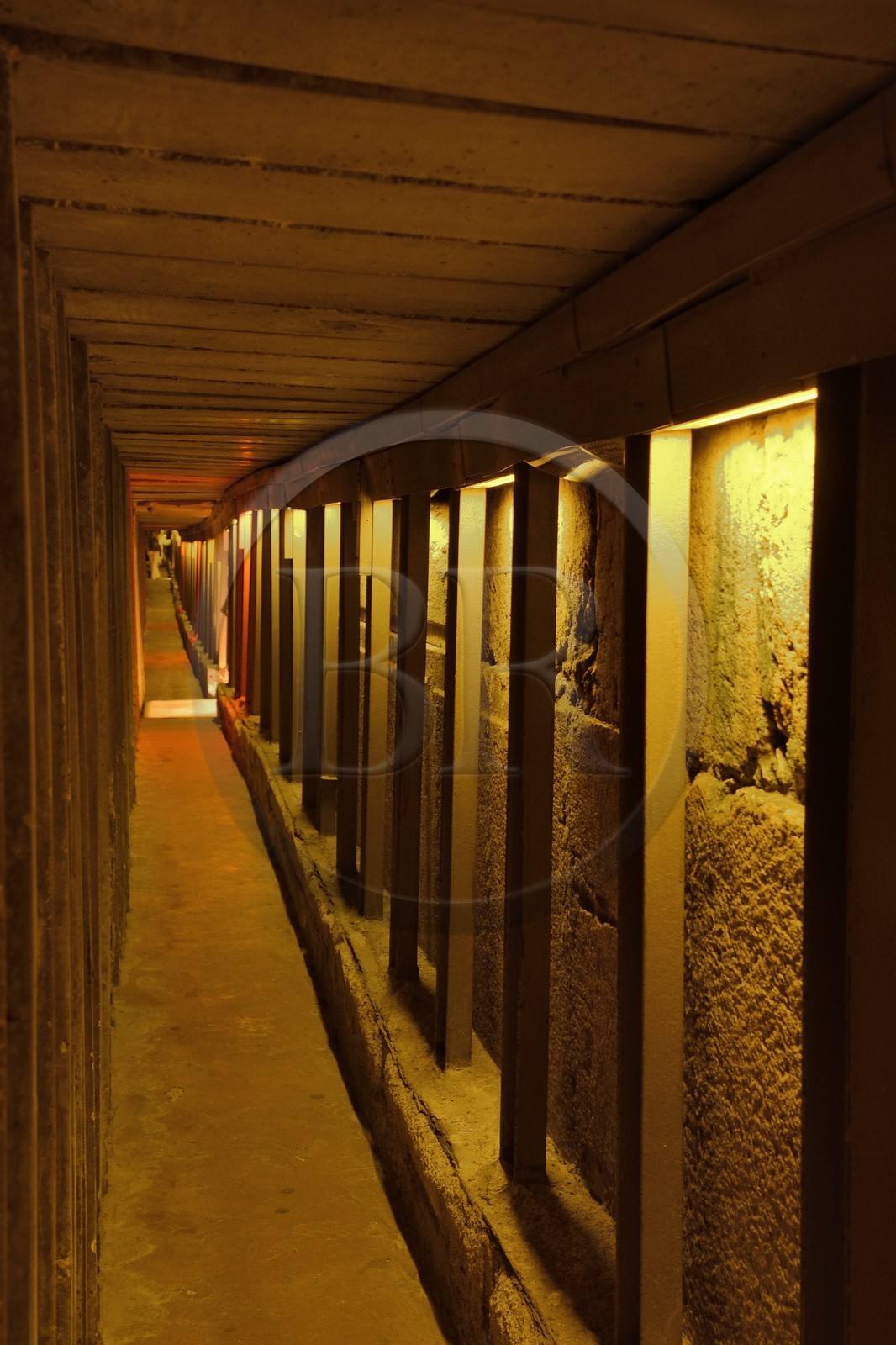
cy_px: 672
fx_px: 1793
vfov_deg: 41.1
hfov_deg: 28.1
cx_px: 448
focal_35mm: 48
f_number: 6.3
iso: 1600
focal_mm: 48
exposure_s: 1/4
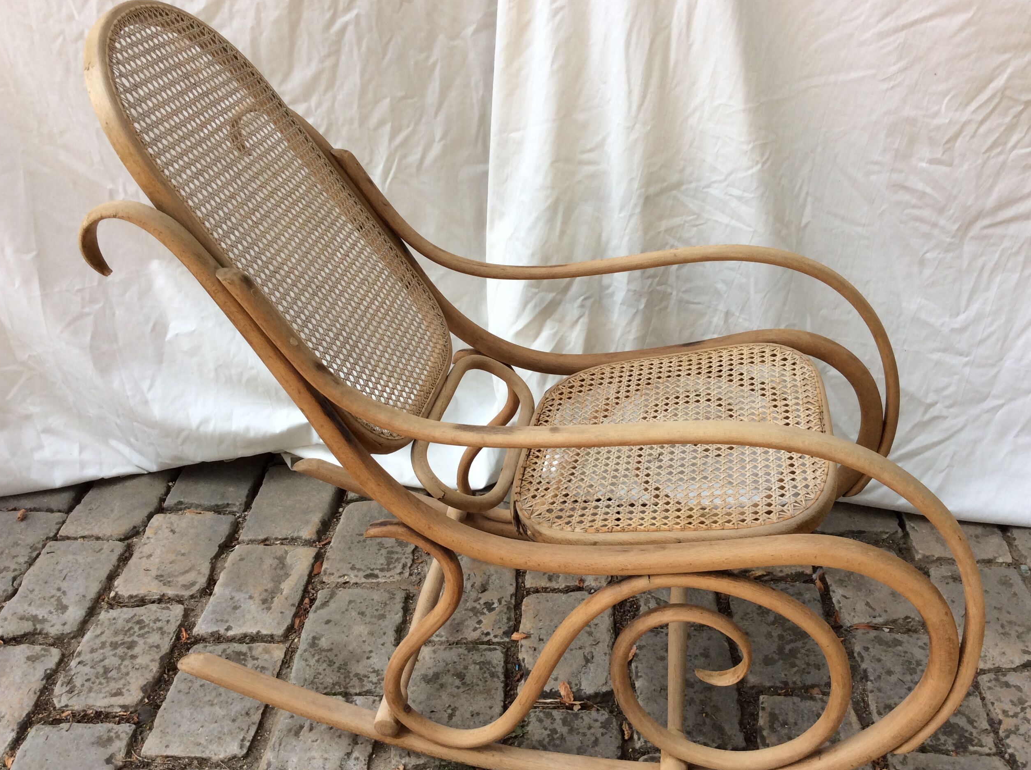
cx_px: 526
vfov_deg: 42.8
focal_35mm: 33
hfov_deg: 55.4
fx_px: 981
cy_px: 383
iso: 32
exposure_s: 1/293
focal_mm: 3.3
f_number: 2.4
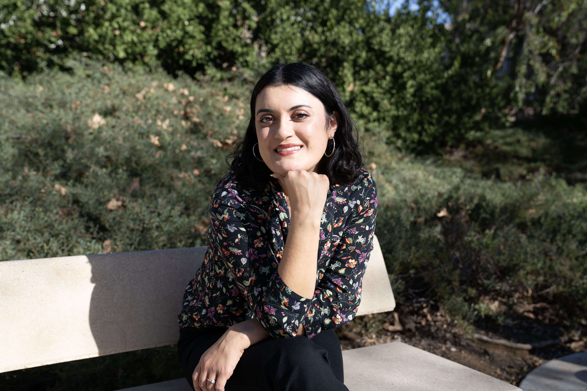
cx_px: 294
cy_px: 196
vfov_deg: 34.2
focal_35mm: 39
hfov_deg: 49.6
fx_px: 636
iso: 125
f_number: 4
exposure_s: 1/800
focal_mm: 39
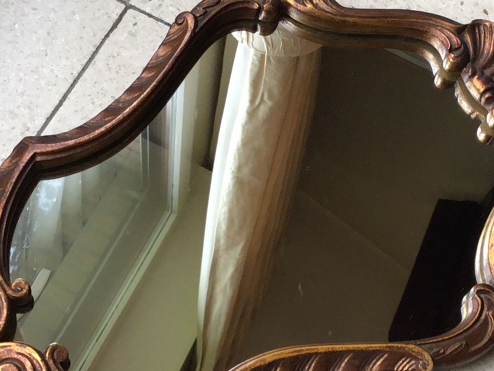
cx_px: 299
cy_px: 224
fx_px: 942
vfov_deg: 22.2
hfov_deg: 29.3
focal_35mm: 66
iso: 100
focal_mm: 3.3
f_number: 2.4
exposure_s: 1/33
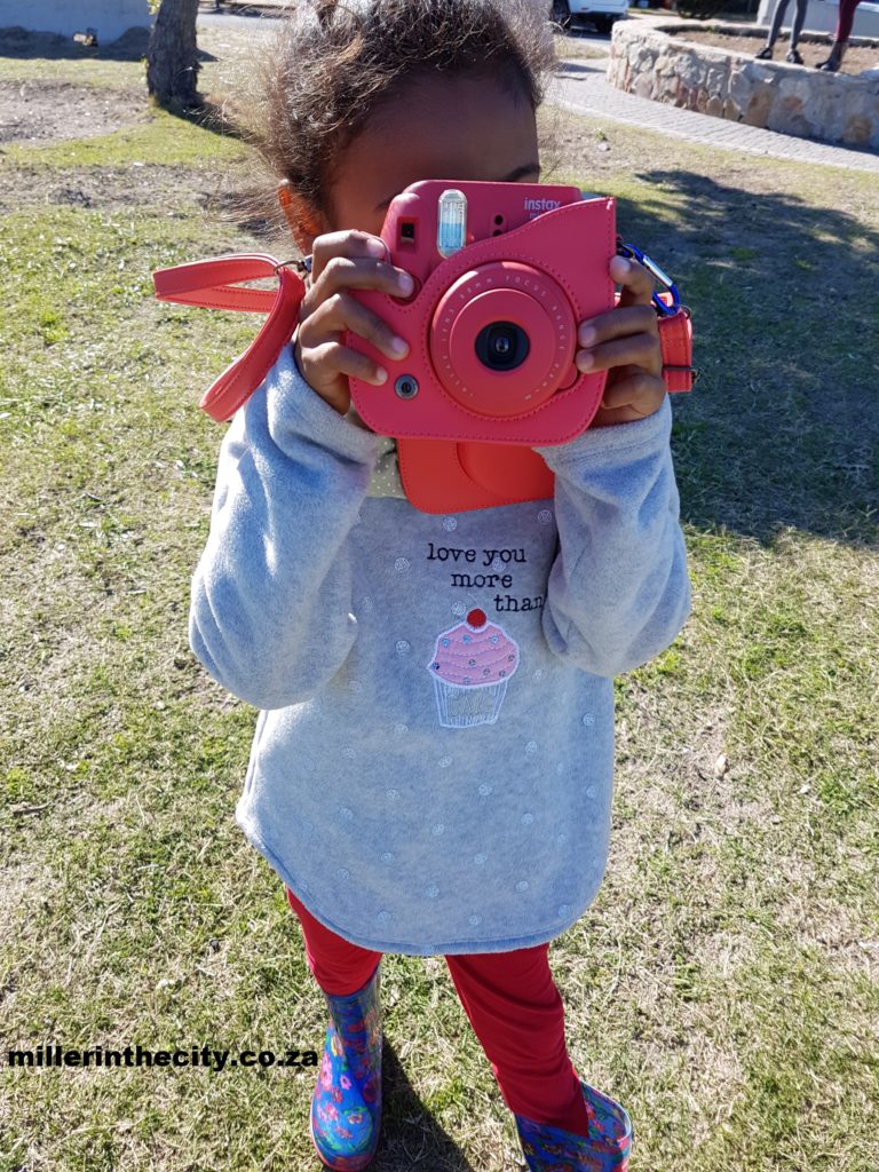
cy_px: 586
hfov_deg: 53.1
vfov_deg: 67.3
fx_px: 880
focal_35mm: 26
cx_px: 440
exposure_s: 1/826
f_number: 1.7
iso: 40
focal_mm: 4.2
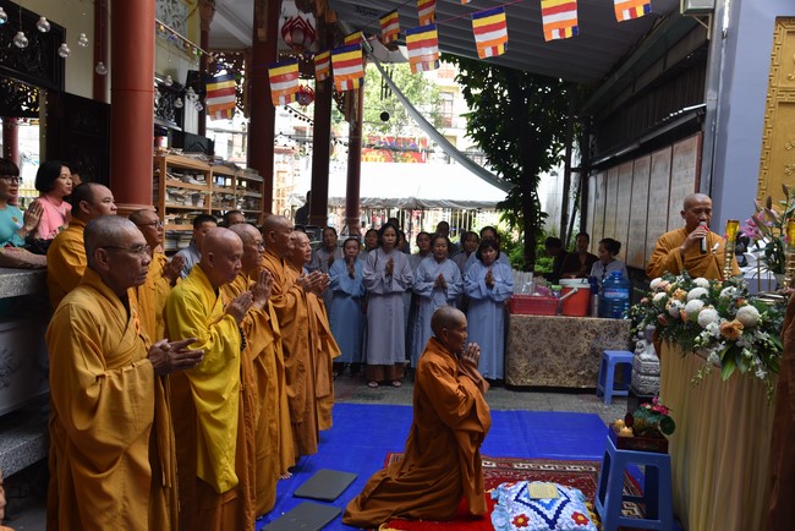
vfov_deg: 41.2
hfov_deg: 58.7
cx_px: 398
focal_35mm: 32
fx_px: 707
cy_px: 266
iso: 400
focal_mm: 32
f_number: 5.6
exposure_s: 1/125
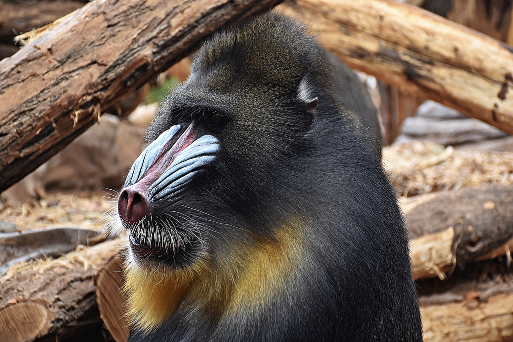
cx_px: 256
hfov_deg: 20.6
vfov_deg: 13.8
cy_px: 171
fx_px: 1411
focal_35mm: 99
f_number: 5
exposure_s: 1/160
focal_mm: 66
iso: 800
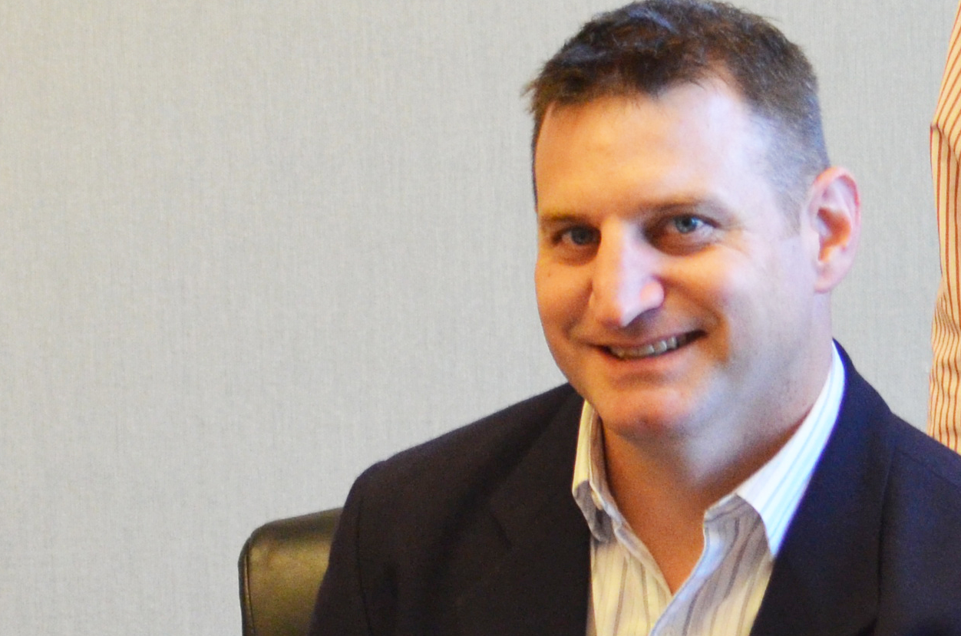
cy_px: 56
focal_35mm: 189
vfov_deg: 7.2
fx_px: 5034
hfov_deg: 10.8
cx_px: -8
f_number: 4.8
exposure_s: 1/30
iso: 1000
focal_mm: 32
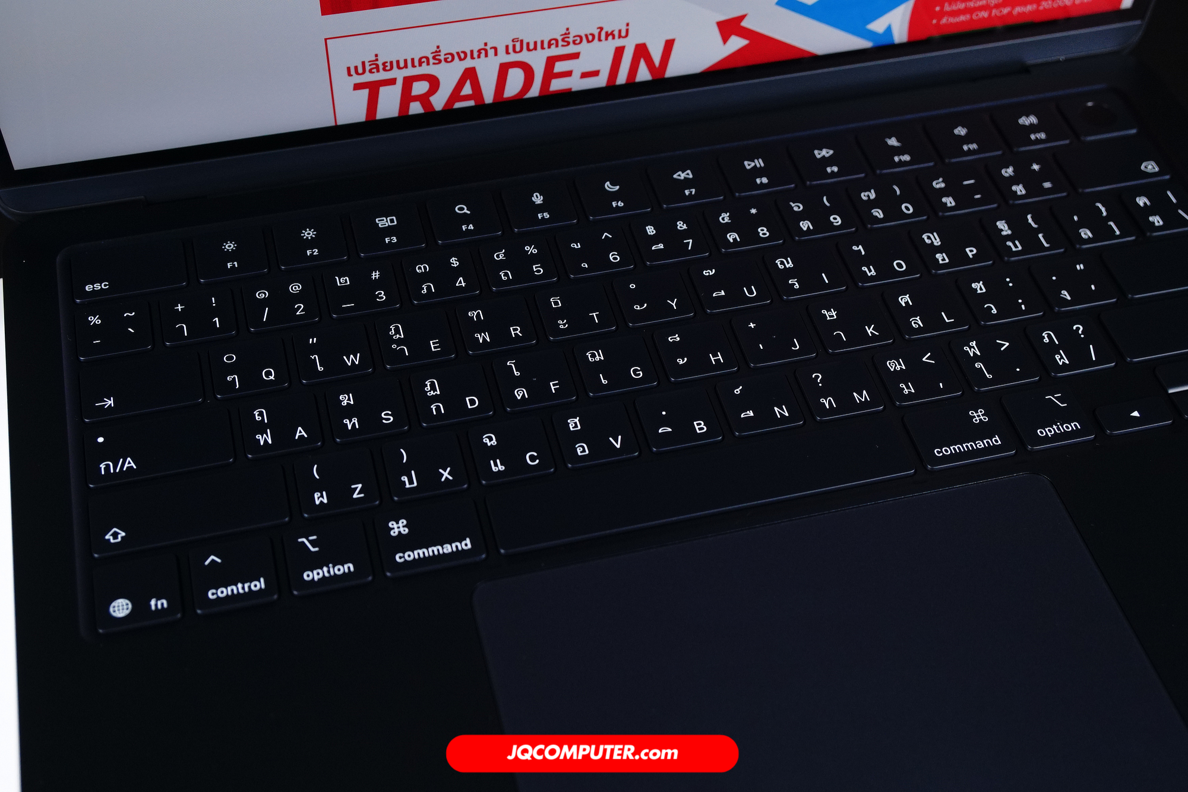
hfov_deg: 41.1
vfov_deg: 28.1
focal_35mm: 48
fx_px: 1584
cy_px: 396
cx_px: 594
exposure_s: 1/80
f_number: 5
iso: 800
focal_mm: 32
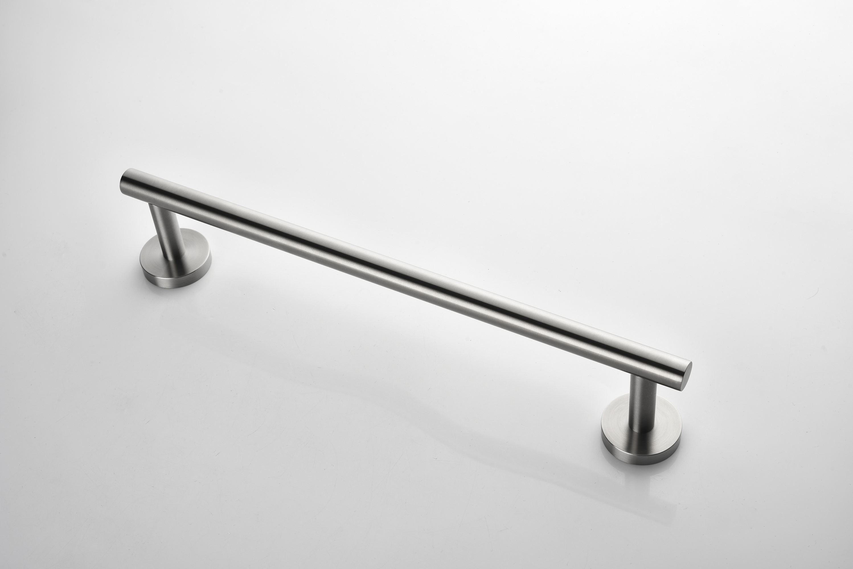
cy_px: 284
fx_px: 1422
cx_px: 426
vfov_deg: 22.6
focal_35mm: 60
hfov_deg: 33.4
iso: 80
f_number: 14
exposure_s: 1/125
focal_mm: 60
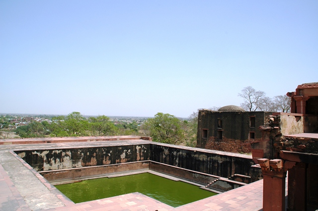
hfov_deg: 67.4
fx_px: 238
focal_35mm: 27
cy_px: 106
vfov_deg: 47.9
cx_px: 159
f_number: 11
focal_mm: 18
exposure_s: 1/400
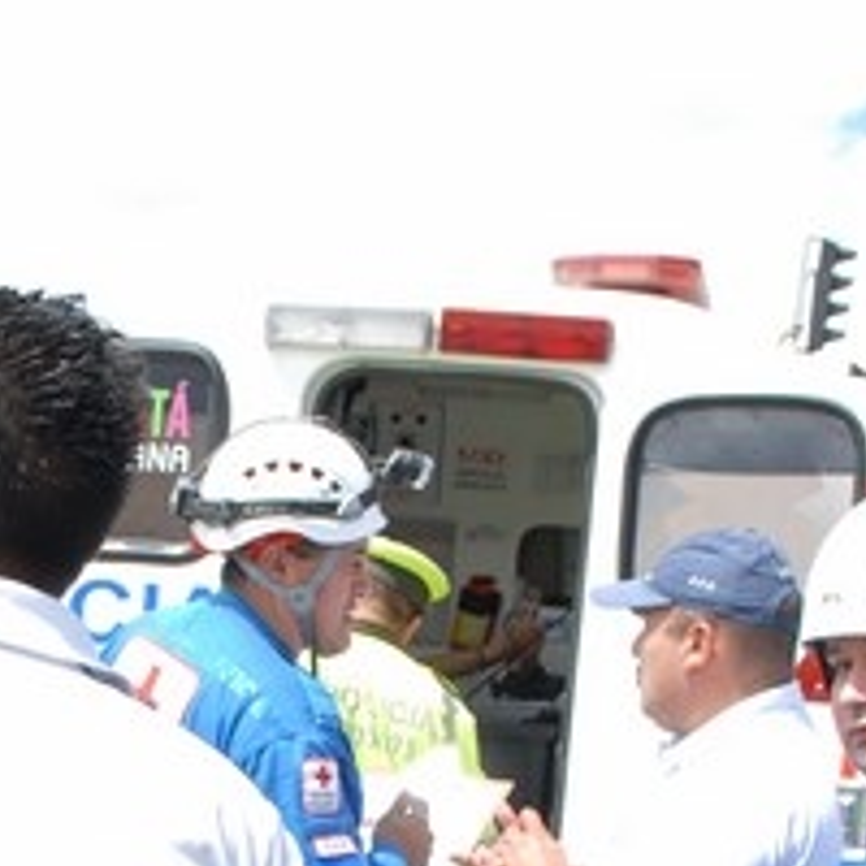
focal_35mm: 78
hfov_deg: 22.1
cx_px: 286
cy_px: 955
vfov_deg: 21.1
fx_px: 2208
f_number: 7.1
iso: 100
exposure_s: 1/125
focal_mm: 18
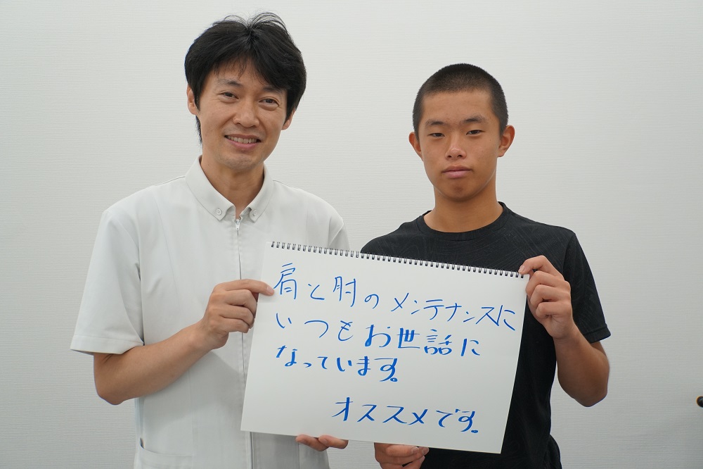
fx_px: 791
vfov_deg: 33.0
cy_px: 234
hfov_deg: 47.9
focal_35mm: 40
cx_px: 352
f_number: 4
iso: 800
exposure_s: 1/160
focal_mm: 27
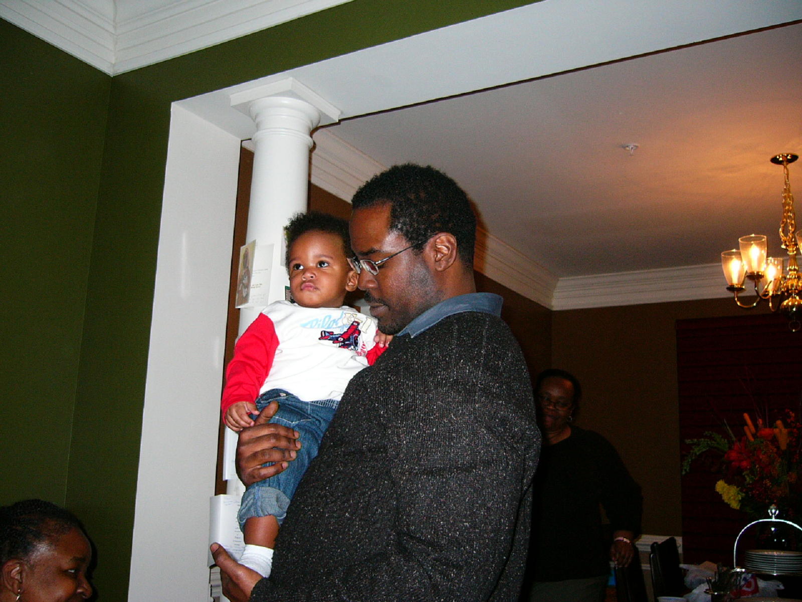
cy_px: 301
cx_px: 401
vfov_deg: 40.7
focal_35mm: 35
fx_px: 811
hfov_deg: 52.6
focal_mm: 5.8
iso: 100
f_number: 2.8
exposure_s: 1/50
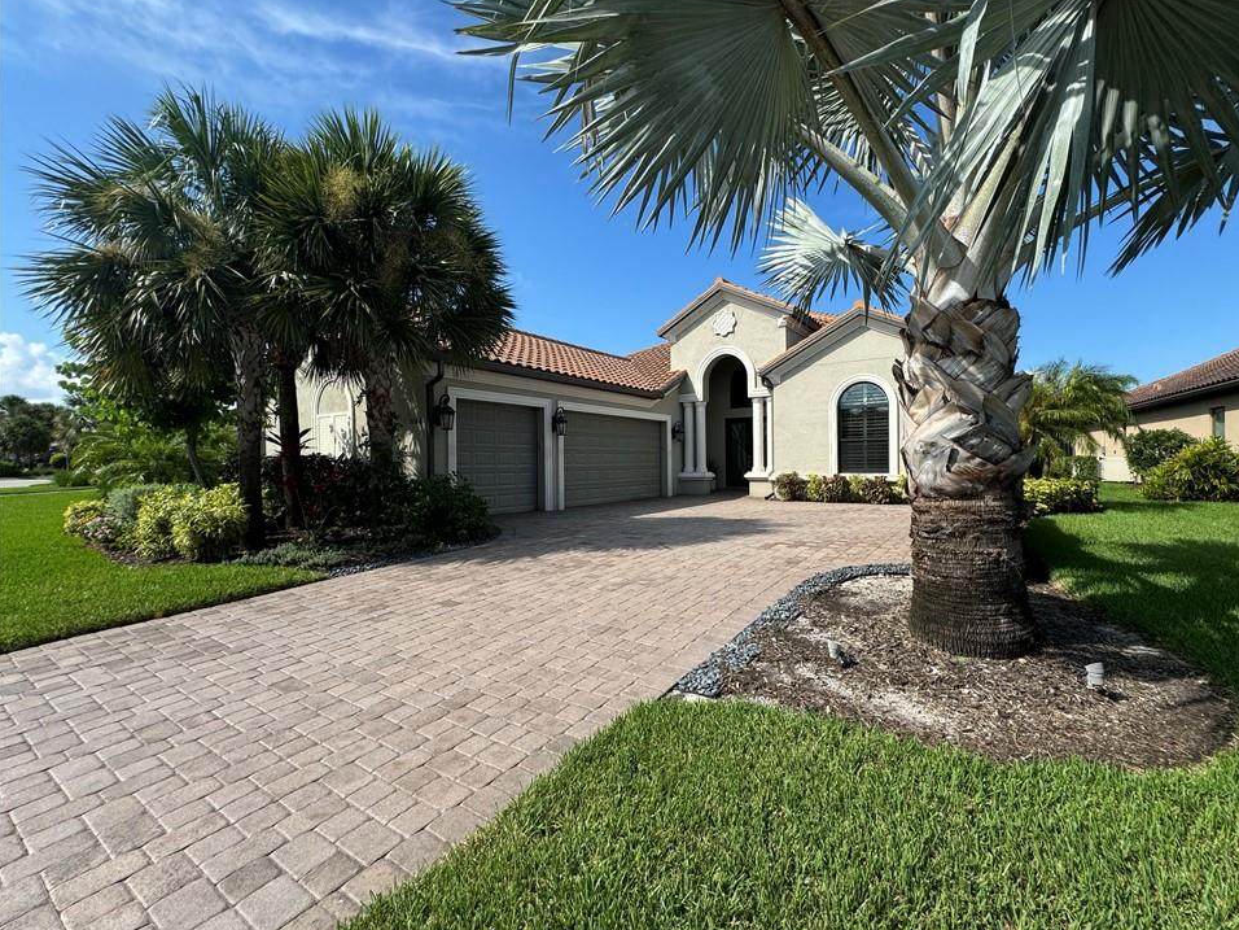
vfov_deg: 81.7
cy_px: 464
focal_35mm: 15
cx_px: 661
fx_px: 537
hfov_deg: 98.0
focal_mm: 2.22
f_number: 2.2
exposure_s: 1/1672
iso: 50
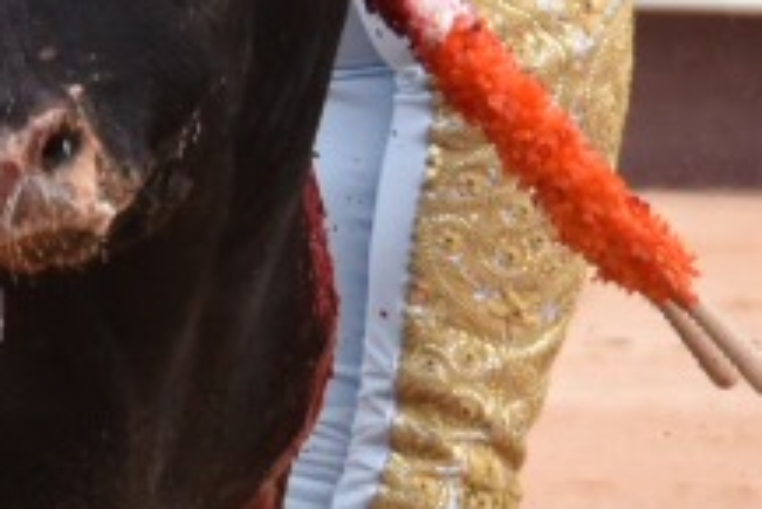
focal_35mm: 1268
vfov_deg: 1.1
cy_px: 4
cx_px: 67
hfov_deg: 1.6
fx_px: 26856
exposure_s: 1/1250
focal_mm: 170
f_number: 5.6
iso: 1250
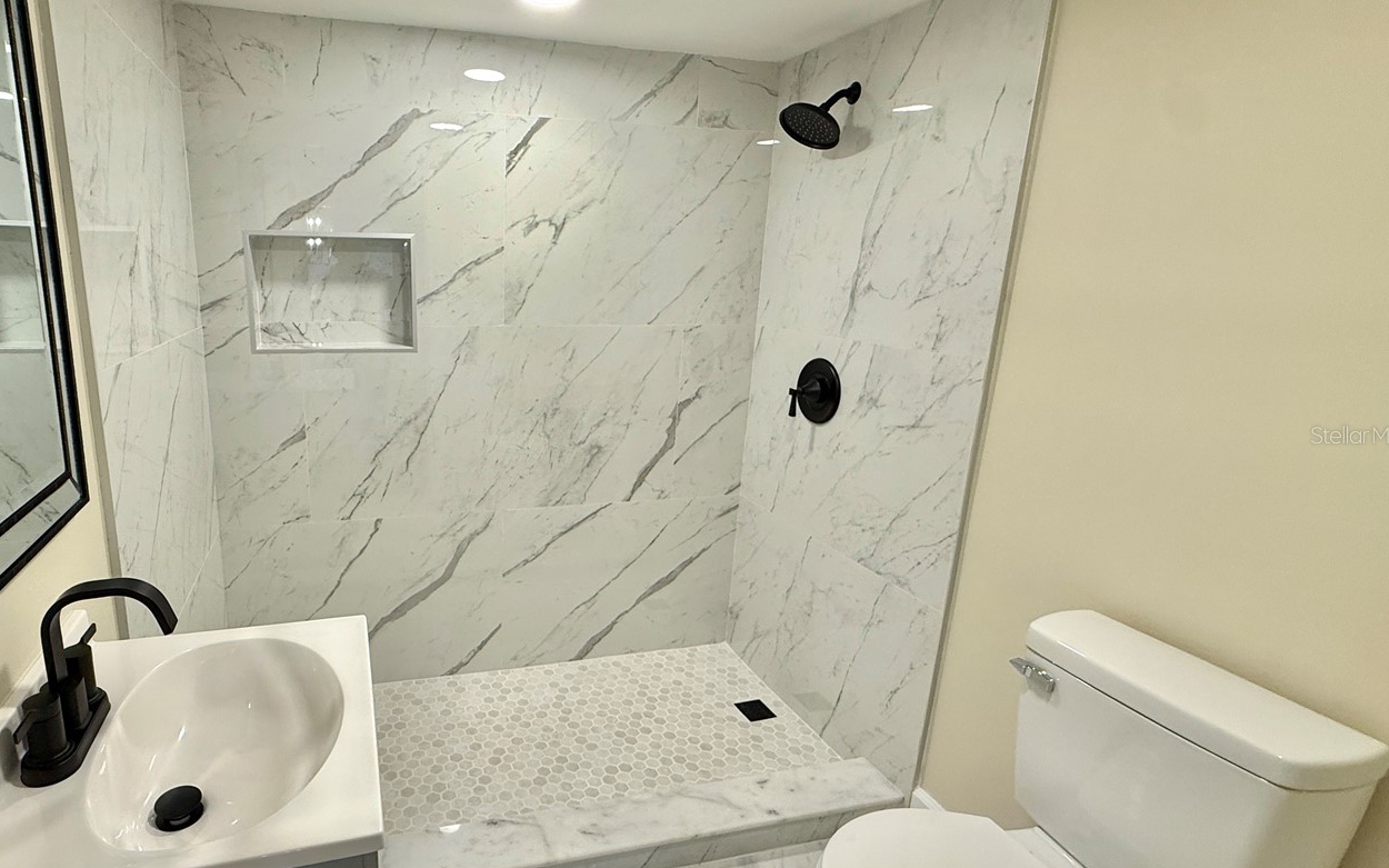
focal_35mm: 19
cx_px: 527
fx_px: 719
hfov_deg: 86.4
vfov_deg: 62.2
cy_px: 435
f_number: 2.2
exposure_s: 1/120
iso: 160
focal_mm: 2.22
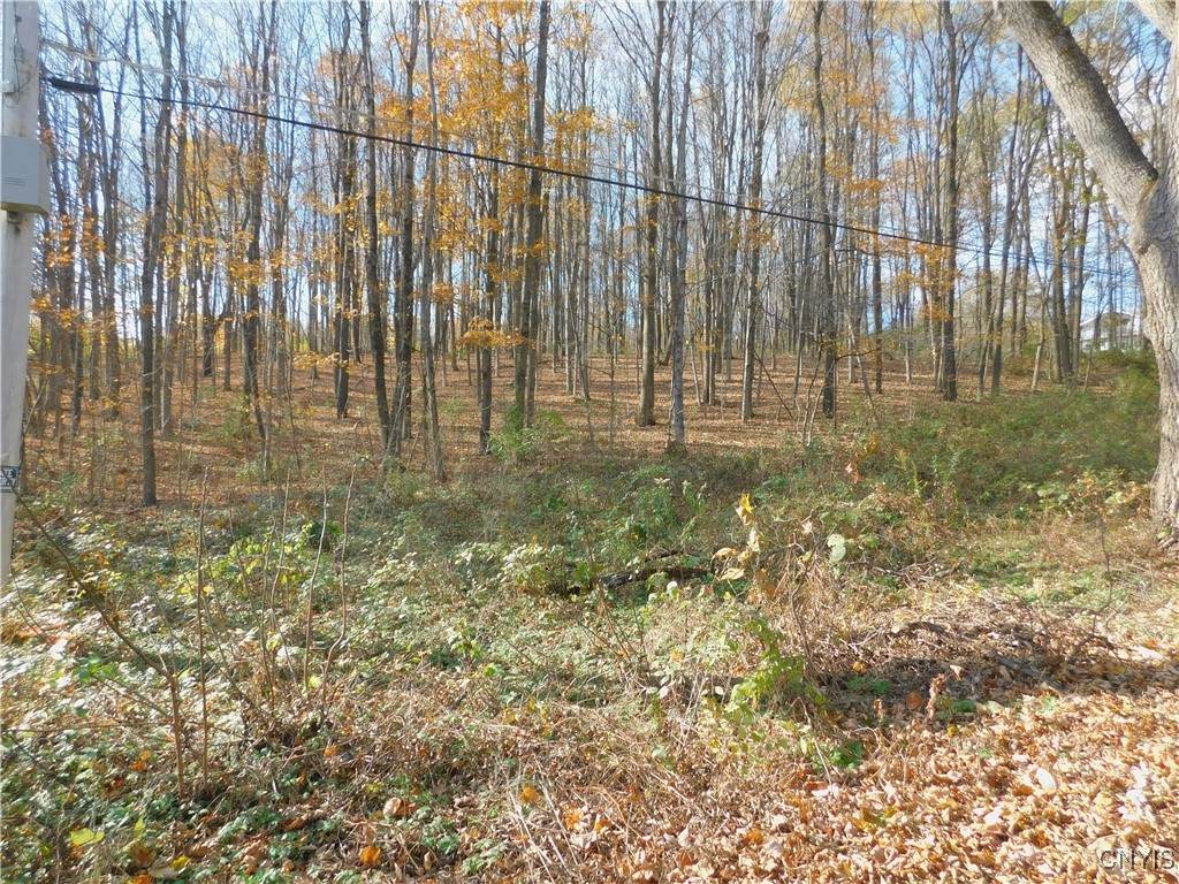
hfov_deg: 73.9
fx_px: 783
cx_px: 590
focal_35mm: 23
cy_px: 442
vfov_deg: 58.9
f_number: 3
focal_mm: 4
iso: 125
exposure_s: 1/320
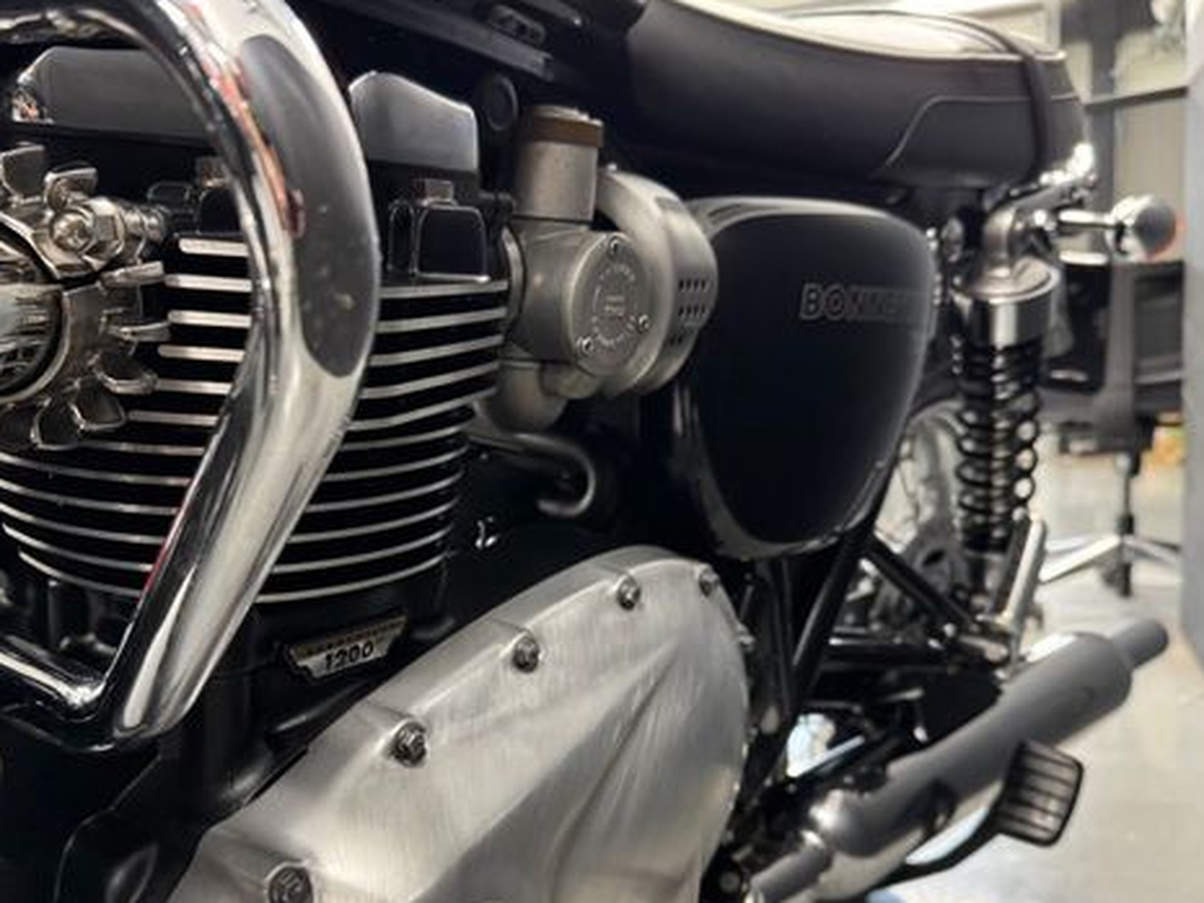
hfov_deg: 55.0
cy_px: 561
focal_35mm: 33
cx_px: 492
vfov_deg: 42.7
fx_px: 1148
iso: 640
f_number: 1.78
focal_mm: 6.76
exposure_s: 1/50
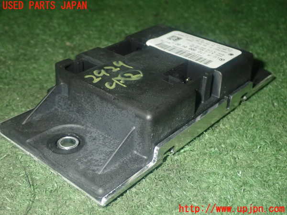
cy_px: 108
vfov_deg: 30.9
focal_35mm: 47
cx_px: 144
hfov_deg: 40.4
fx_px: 390
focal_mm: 8.4
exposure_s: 1/50
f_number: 9
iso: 800
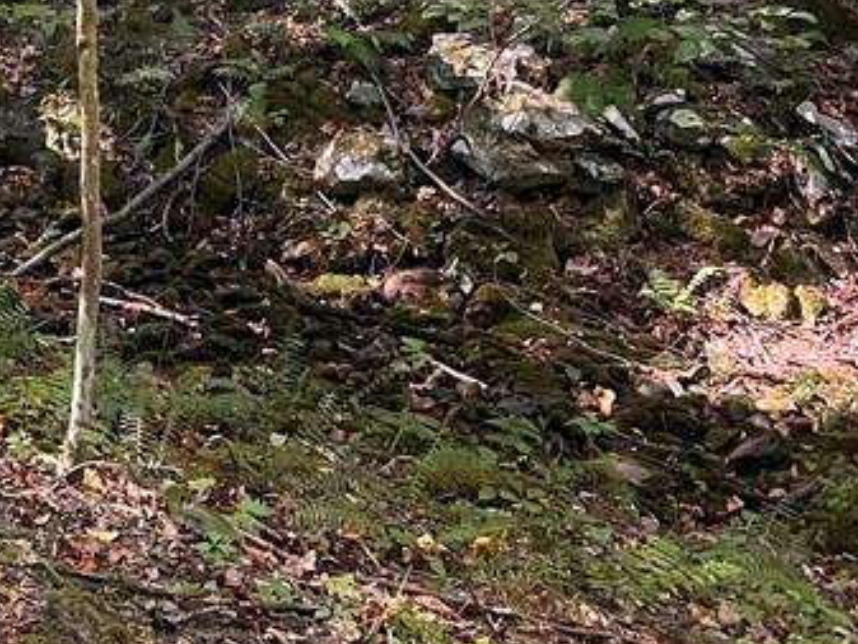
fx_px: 1959
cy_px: -303
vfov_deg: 17.0
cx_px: -295
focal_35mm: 79
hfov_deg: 21.9
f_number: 1.5
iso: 125
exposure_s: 1/79
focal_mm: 5.7
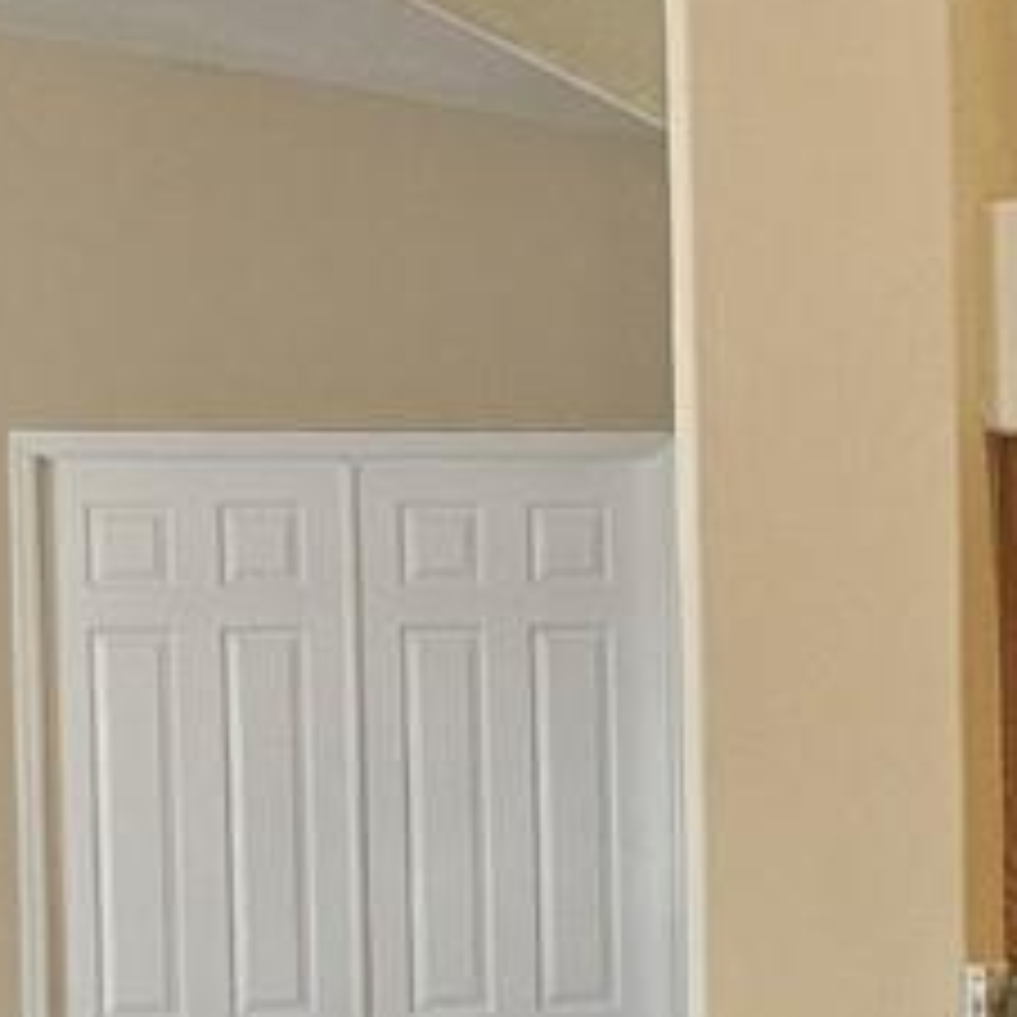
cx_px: 1161
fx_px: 4786
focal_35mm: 144
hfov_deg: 11.9
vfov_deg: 12.0
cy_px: 940
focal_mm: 5.4
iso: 320
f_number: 1.8
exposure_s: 1/120
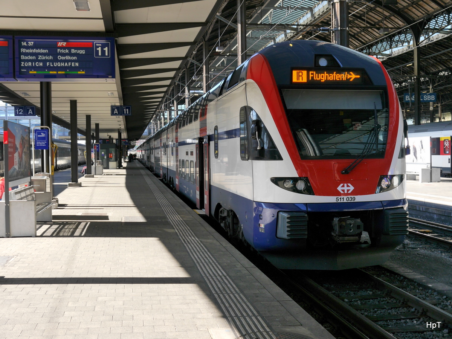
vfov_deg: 30.3
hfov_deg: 39.7
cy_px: 170
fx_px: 627
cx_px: 226
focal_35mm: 48
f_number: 5.6
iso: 160
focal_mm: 24
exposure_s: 1/125
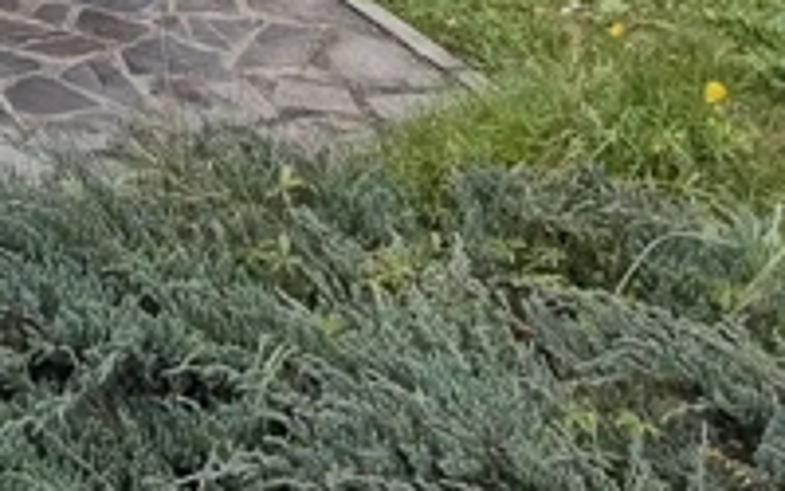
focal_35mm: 69
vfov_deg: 14.1
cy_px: -628
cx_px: -94
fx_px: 1476
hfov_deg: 27.1
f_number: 2.2
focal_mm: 1.74
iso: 50
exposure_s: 1/373
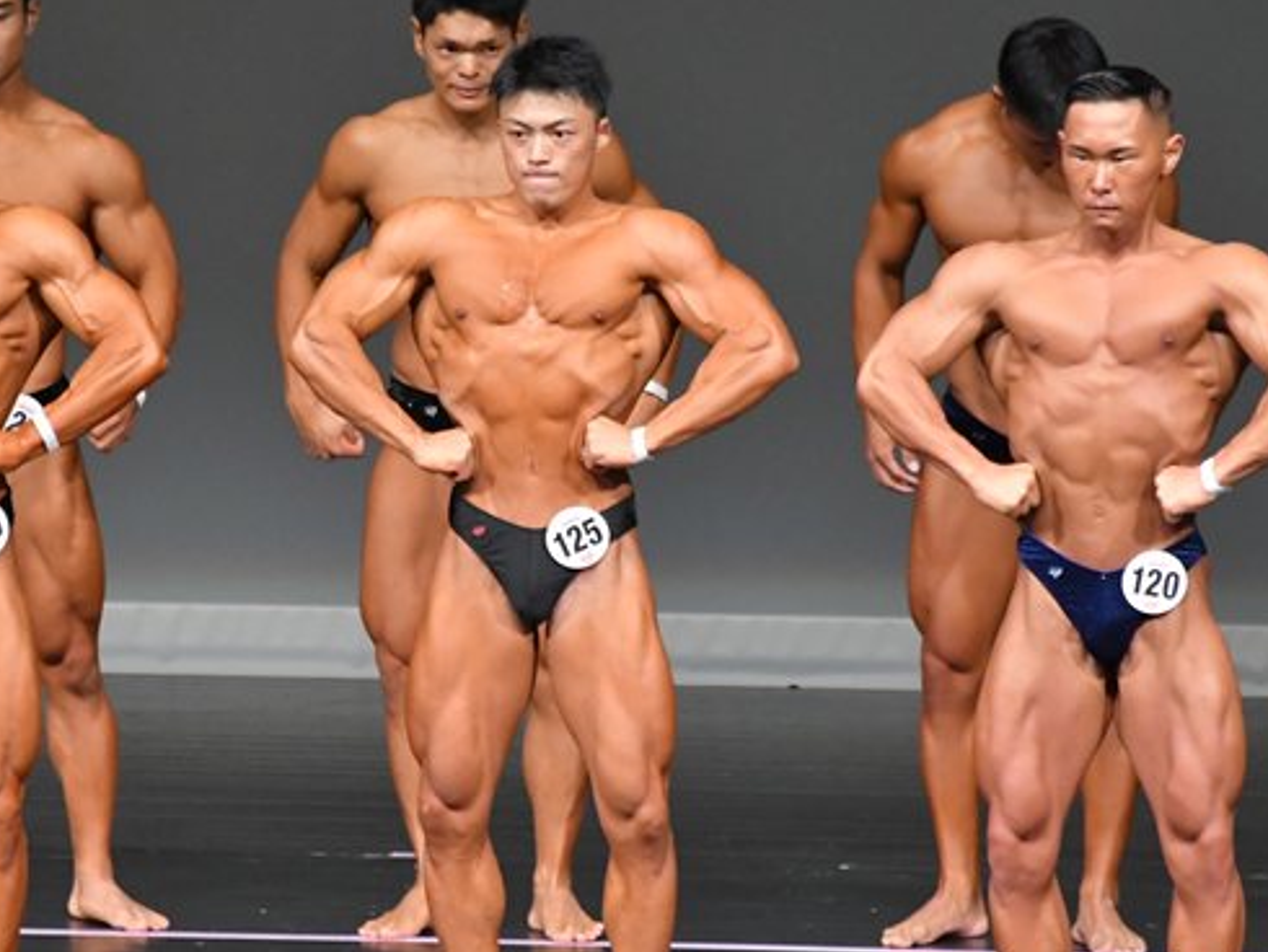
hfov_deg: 3.8
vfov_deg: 2.8
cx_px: 547
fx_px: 19204
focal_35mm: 524
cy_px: 616
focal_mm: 230
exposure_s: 1/400
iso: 5000
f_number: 5.6
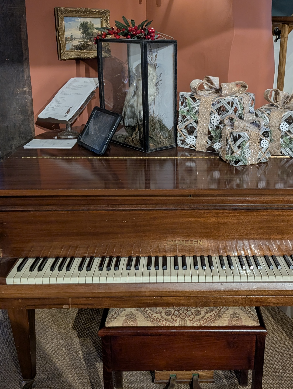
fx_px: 450
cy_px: 181
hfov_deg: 35.8
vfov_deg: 46.7
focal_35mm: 40
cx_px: 190
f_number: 1.68
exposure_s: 1/50
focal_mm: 6.9
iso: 583
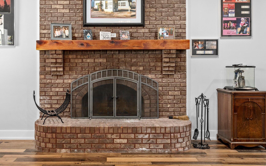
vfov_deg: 35.2
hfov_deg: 53.7
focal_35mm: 36
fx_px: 261
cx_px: 110
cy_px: 66
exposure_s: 1/1.67
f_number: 9
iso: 500
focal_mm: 20
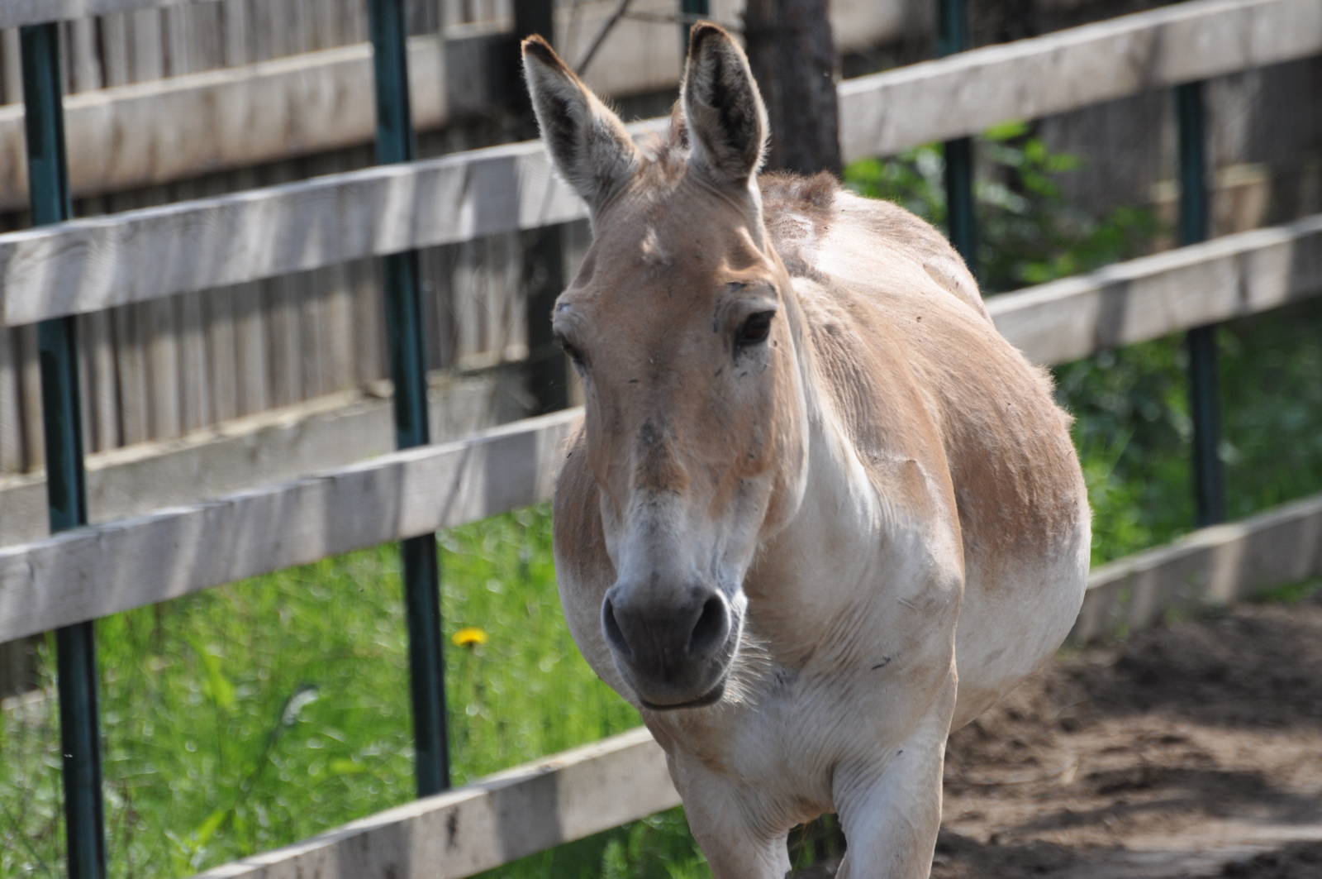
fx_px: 16506
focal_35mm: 450
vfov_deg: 3.0
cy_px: 440
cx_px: 661
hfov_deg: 4.6
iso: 400
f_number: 5.6
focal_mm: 300
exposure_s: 1/1250
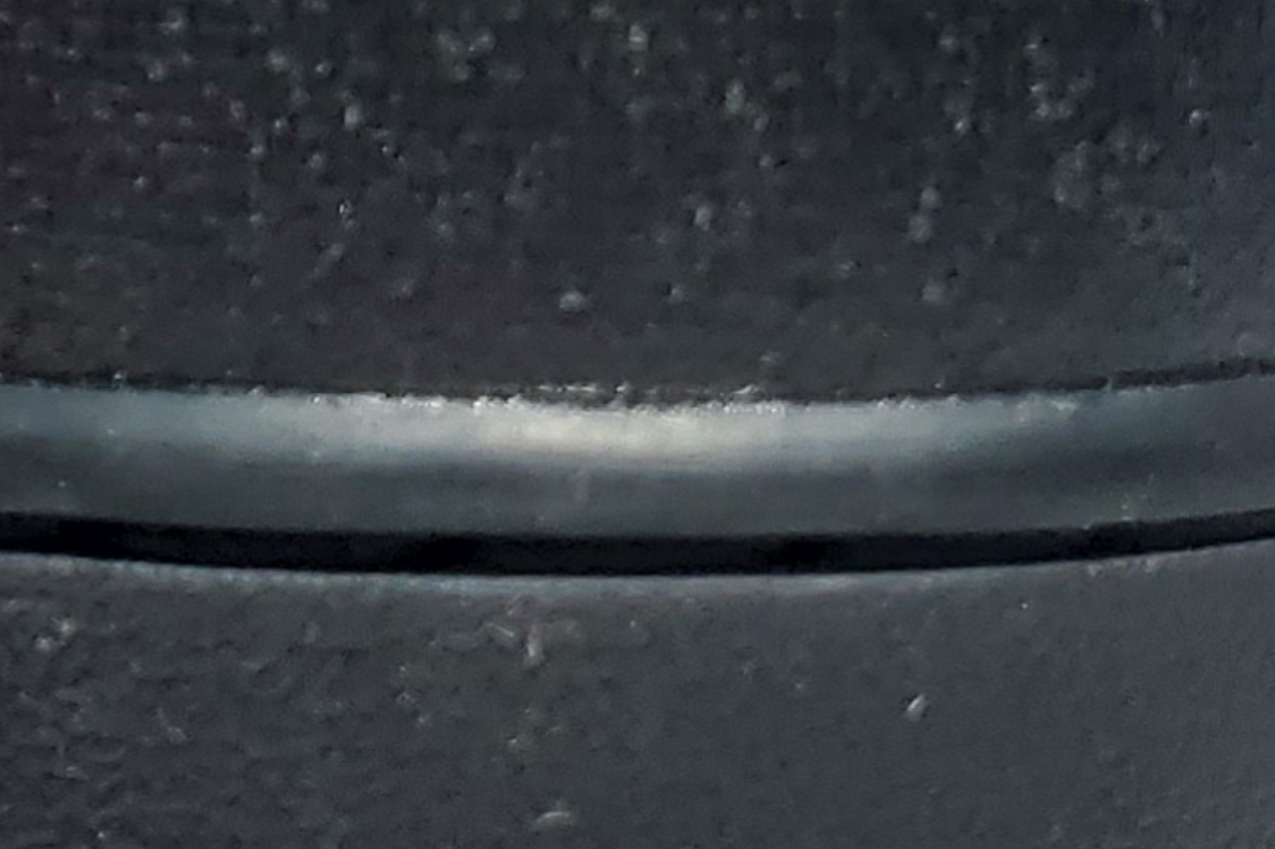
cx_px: -1000
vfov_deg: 8.7
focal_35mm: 153
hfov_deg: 12.3
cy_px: -579
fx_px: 5417
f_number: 1.5
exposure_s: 1/568
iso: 50
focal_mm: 4.3
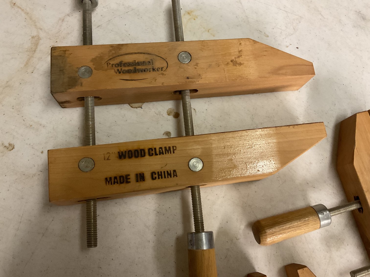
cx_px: 185
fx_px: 310
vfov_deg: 48.2
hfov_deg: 61.7
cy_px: 138
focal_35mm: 29
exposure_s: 1/40
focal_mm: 3
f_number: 1.8
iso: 200
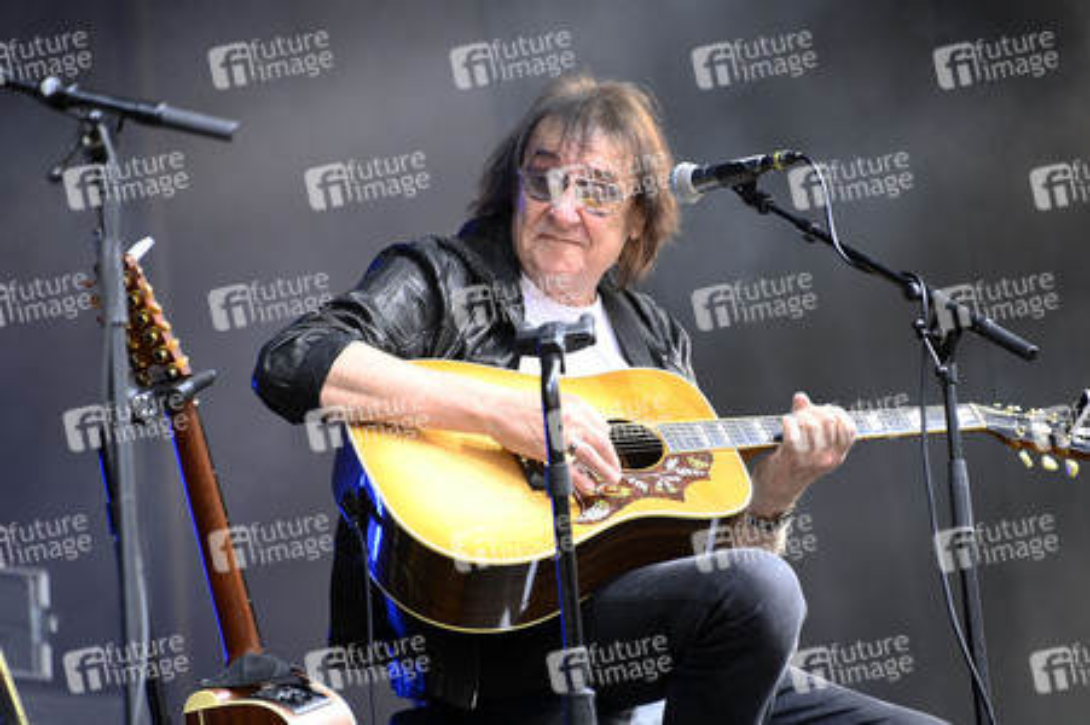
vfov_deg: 4.6
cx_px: 545
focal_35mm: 300
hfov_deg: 6.9
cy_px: 362
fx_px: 9076
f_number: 5.6
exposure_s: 1/250
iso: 1000
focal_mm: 300
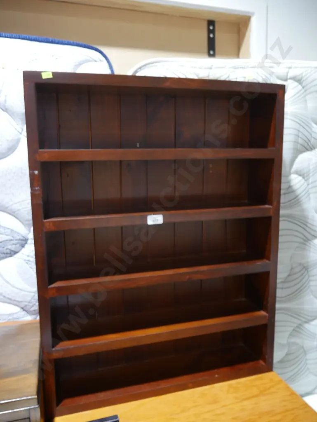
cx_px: 158
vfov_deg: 63.4
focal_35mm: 28
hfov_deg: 49.8
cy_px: 211
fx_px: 342
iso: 800
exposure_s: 1/60
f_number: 3.5
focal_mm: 14
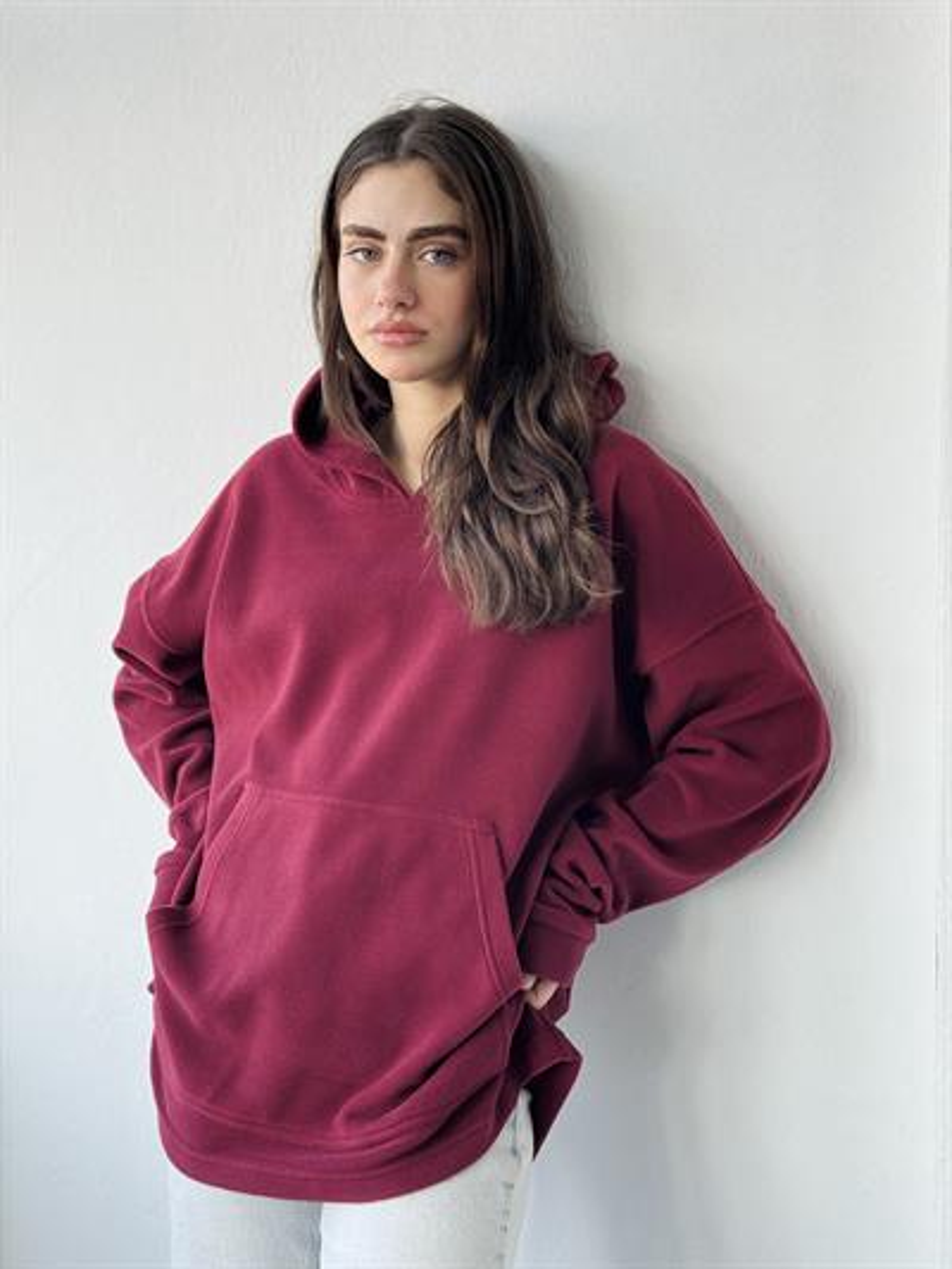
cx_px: 476
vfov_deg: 39.6
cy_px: 634
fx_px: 1759
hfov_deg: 30.3
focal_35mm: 48
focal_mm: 6.76
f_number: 1.78
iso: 64
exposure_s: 1/159
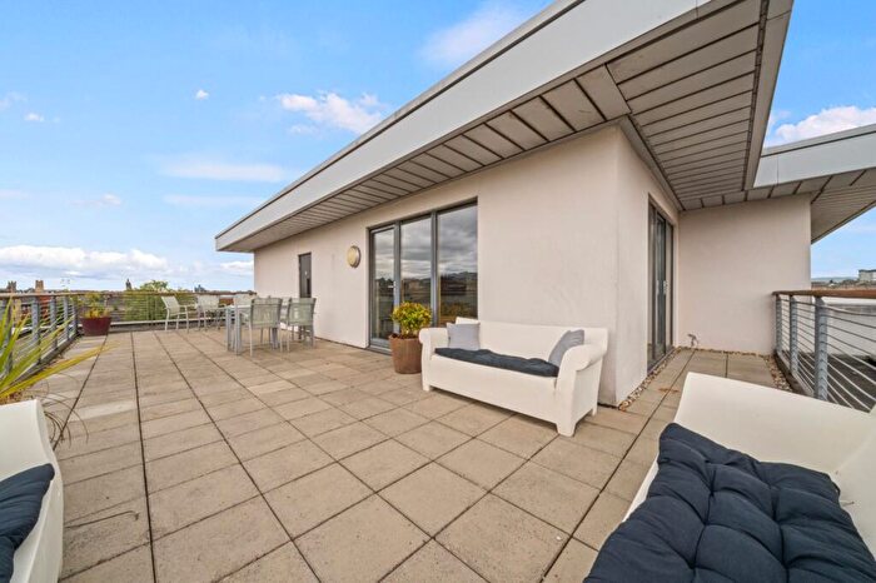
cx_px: 438
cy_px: 292
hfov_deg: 112.6
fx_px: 292
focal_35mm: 12
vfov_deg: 89.9
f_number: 22
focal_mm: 12
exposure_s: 1/25
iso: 800
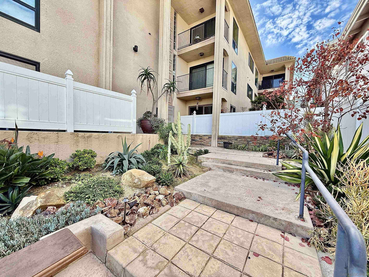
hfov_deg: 102.1
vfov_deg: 85.7
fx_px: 149
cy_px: 138
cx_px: 184
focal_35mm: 14
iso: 50
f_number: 2.2
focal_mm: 2.22
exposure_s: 1/191
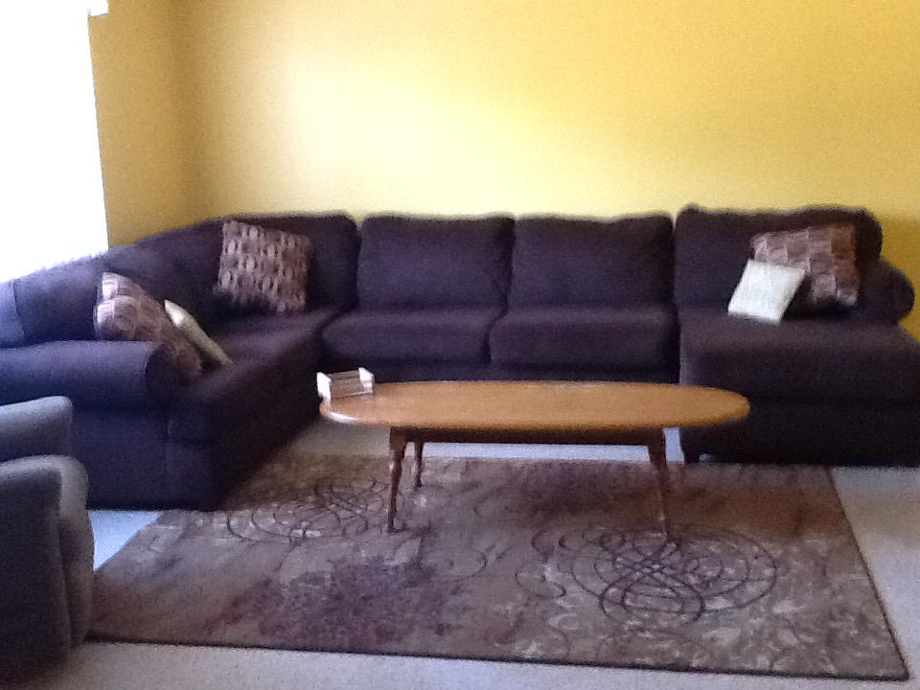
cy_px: 345
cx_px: 460
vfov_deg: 32.9
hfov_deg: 42.9
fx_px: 1169
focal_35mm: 44
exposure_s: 1/20
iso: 320
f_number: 2.4
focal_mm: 2.03
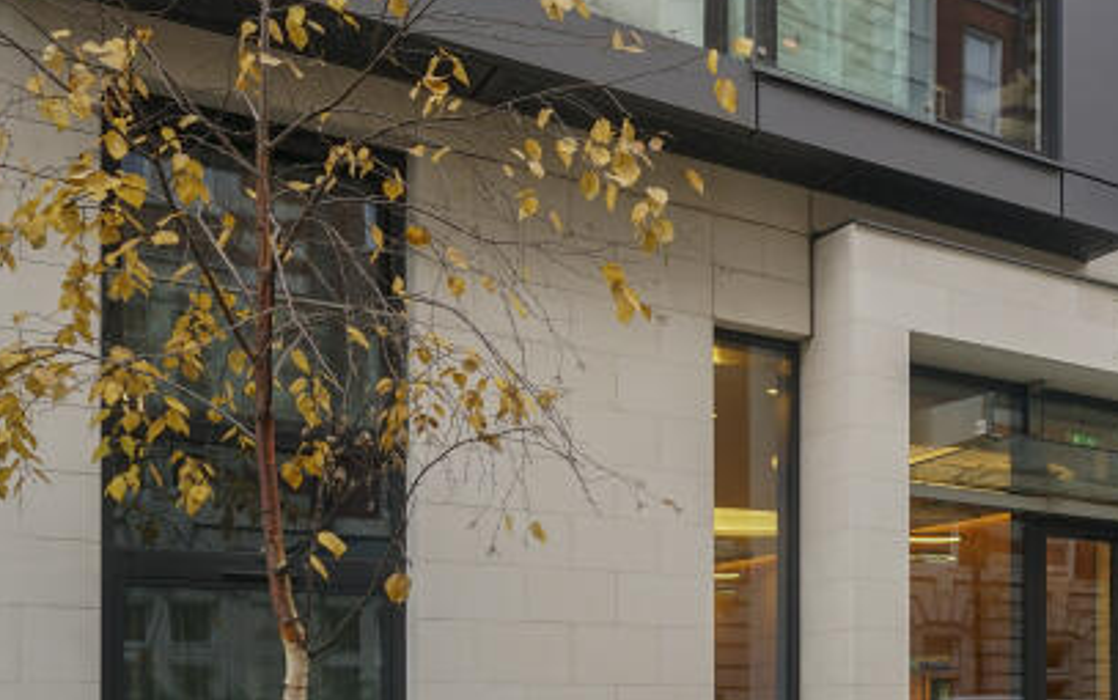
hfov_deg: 37.1
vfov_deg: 31.0
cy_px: 215
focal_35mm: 41
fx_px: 1250
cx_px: 1332
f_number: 4
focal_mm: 16
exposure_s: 1/80
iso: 500
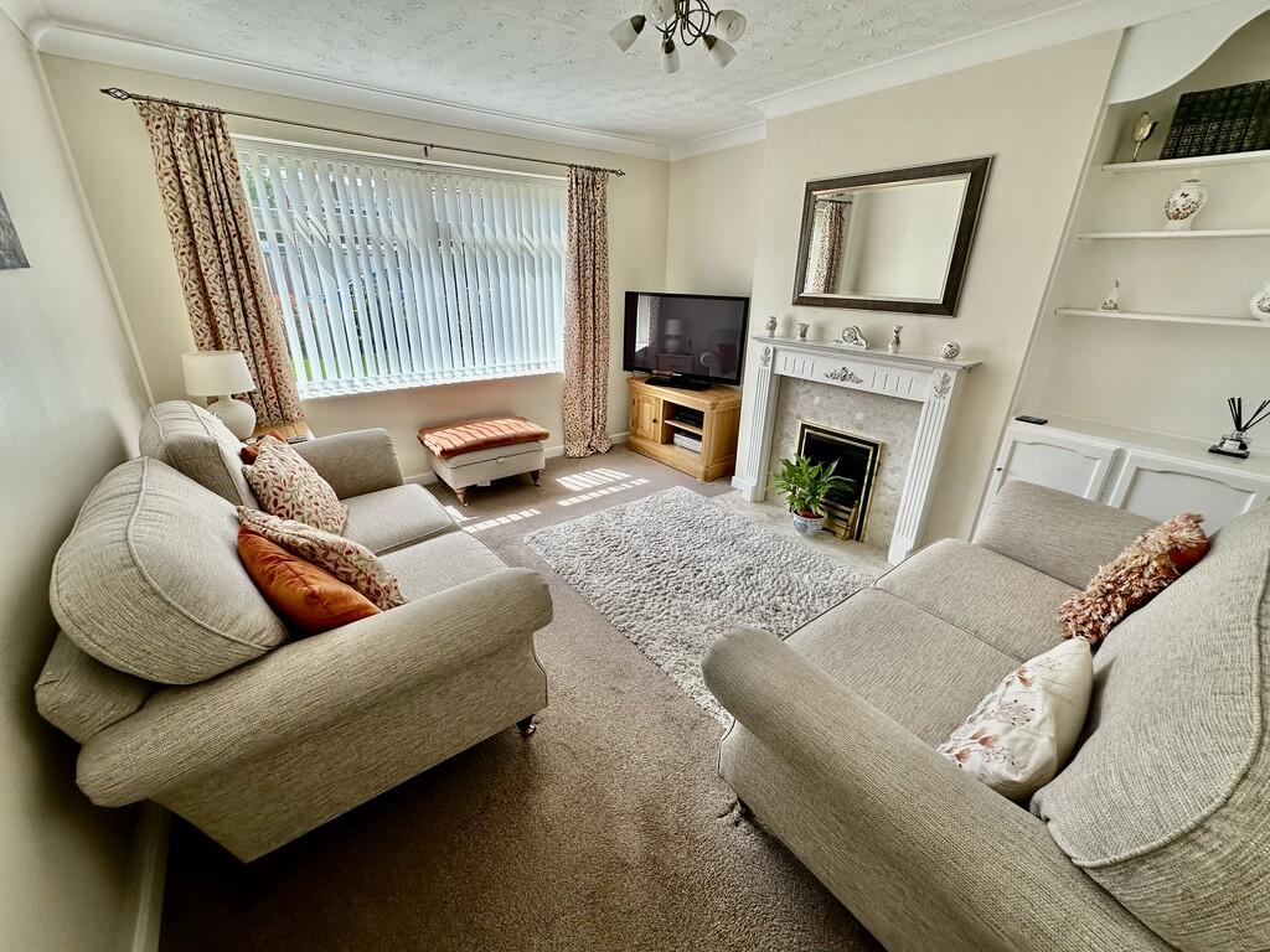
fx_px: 514
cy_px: 476
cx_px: 635
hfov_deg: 102.1
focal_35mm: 14
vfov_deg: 85.7
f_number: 2.2
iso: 40
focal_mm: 2.22
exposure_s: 1/186
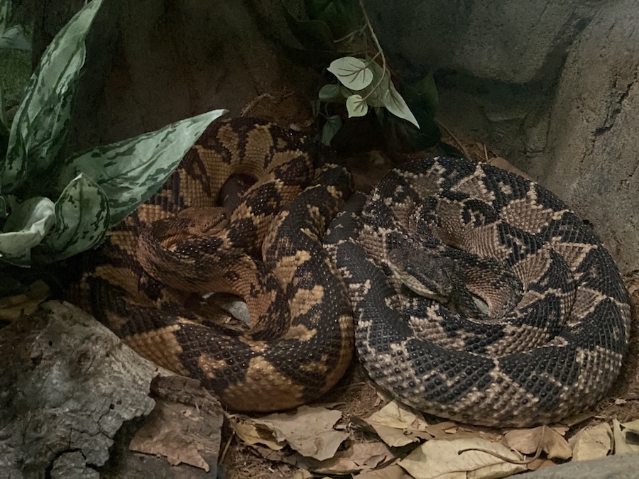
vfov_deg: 28.0
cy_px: 240
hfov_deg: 36.8
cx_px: 320
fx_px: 960
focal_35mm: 52
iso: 1600
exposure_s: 1/15
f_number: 2
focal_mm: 6
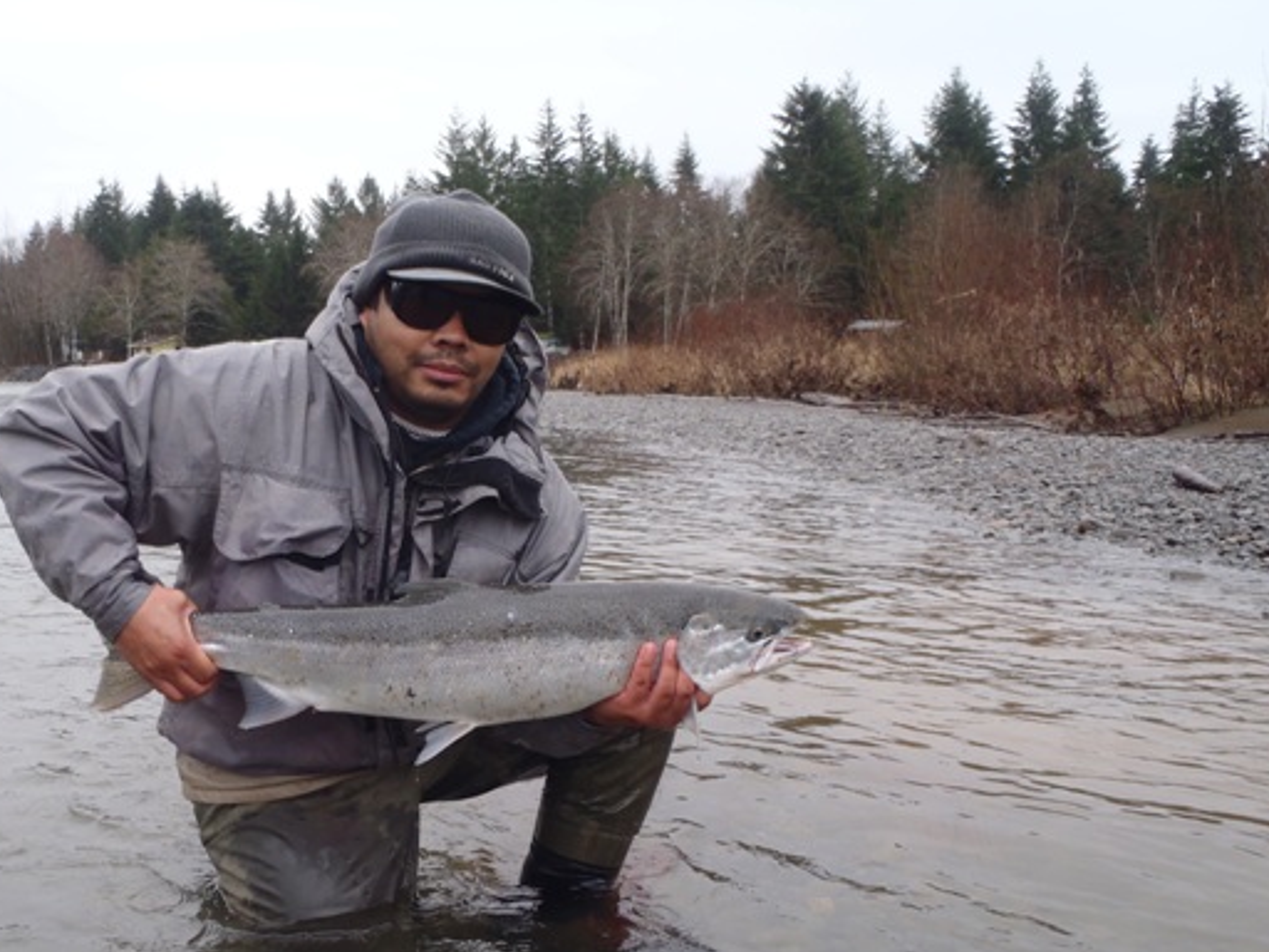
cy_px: 583
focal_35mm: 35
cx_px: 478
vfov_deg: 40.5
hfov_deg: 52.1
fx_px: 1283
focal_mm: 5
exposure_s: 1/100
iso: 80
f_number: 3.9
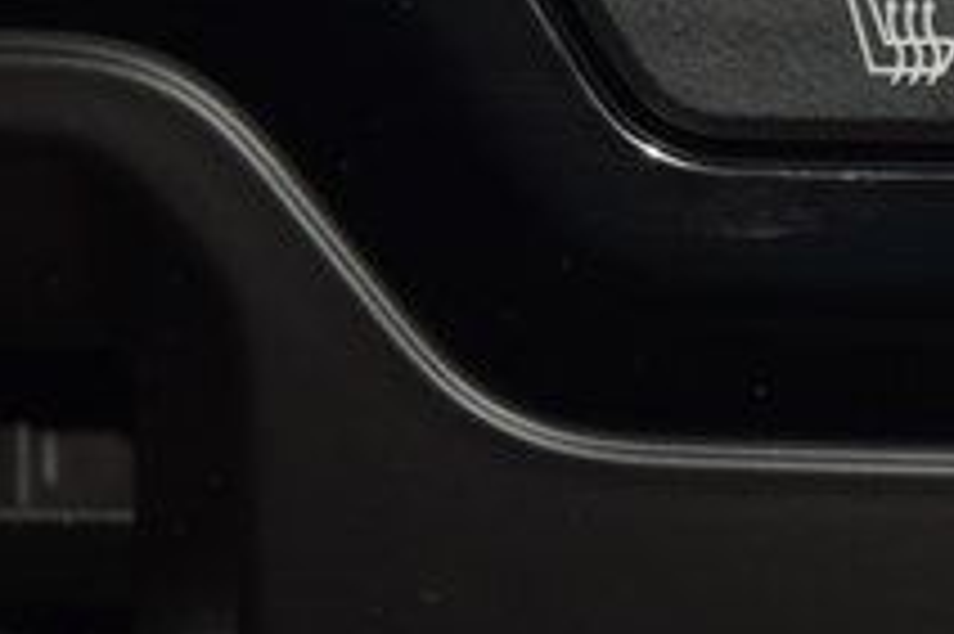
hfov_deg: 6.5
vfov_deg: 4.3
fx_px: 8394
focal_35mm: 317
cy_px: -16
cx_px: 1210
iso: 100
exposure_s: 1/125
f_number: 8
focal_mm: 70
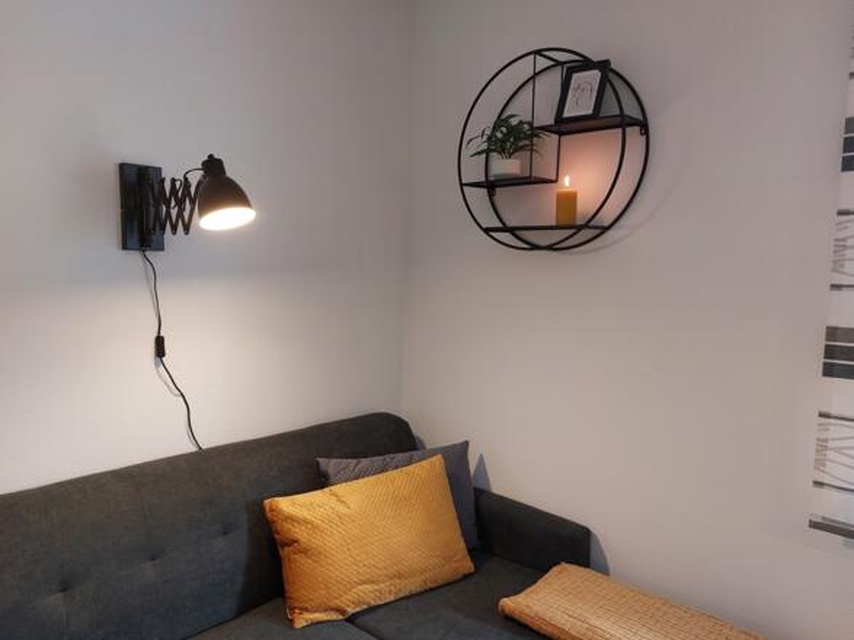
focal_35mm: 25
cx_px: 427
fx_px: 617
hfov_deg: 69.4
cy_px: 320
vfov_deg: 54.9
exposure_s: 1/50
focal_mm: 5.23
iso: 160
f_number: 1.8
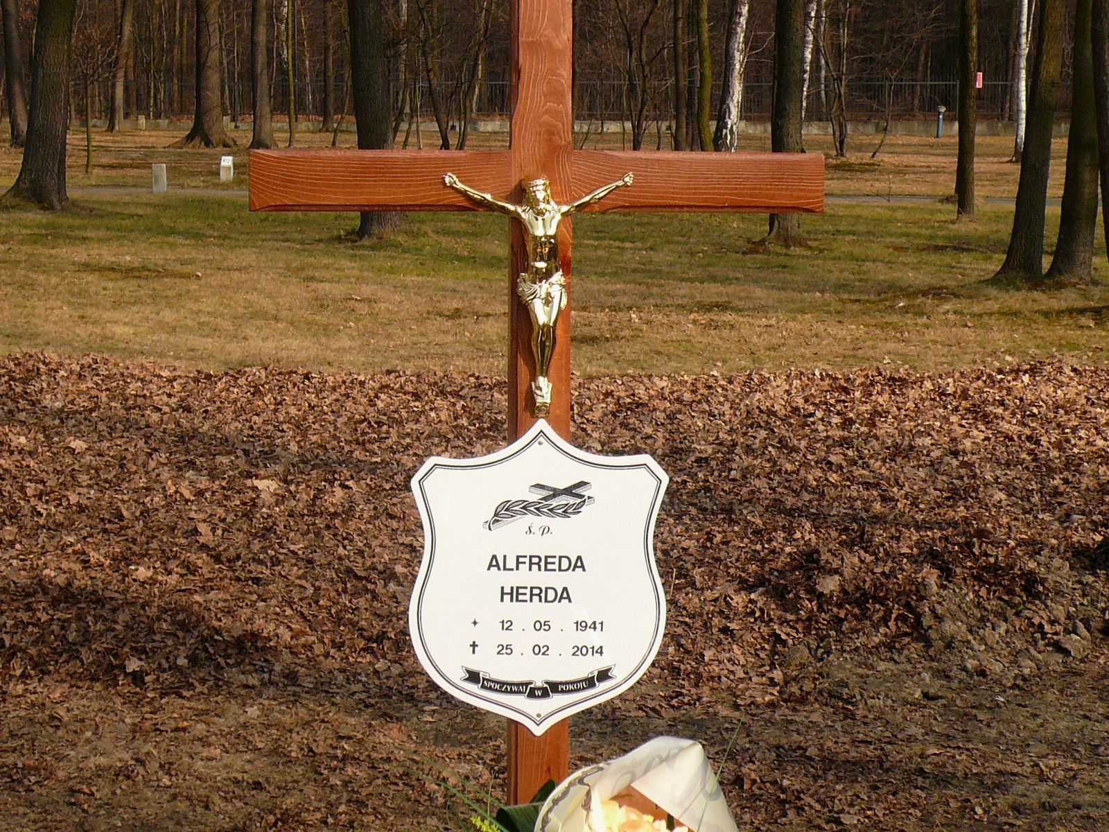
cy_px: 416
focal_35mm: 74
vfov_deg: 19.9
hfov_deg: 26.3
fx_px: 2371
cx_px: 554
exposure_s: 1/800
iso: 100
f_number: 3.6
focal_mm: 8.1
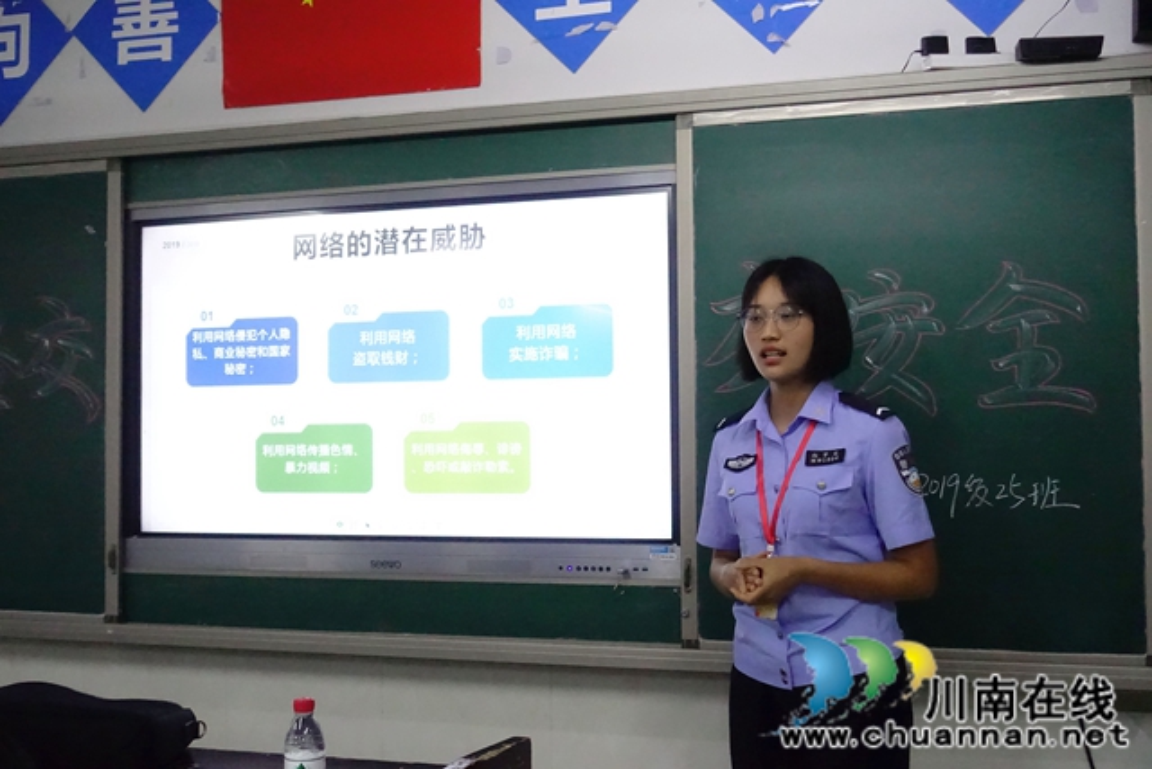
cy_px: 384
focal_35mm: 43
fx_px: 1376
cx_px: 576
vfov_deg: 31.2
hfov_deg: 45.4
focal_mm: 15.94
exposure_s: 1/50
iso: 6400
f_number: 2.8
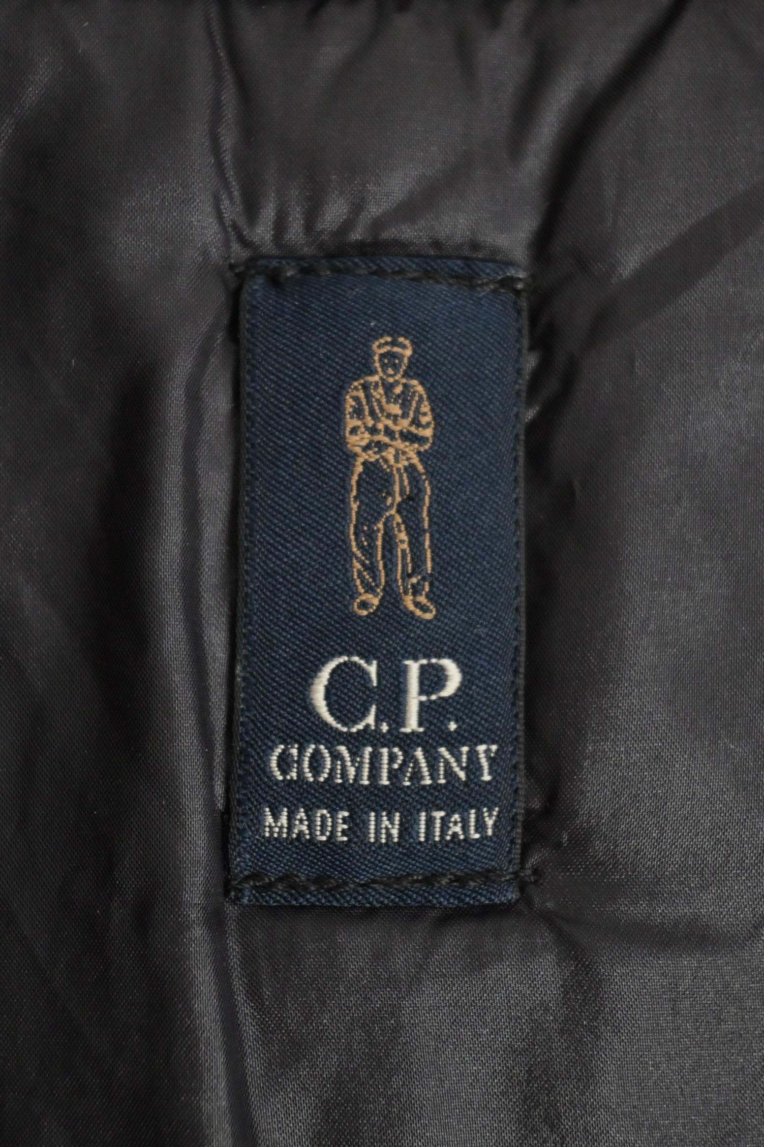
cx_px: 382
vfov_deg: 27.0
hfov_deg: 18.2
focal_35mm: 75
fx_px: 2388
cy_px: 574
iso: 2000
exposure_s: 1/25
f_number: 6.3
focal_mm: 50
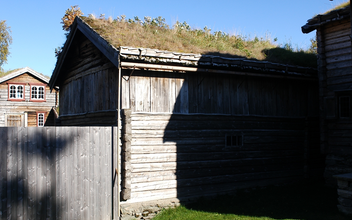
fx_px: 355
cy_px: 118
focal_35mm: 37
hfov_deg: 52.8
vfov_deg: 34.4
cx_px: 177
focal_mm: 24
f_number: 4.5
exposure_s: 1/800
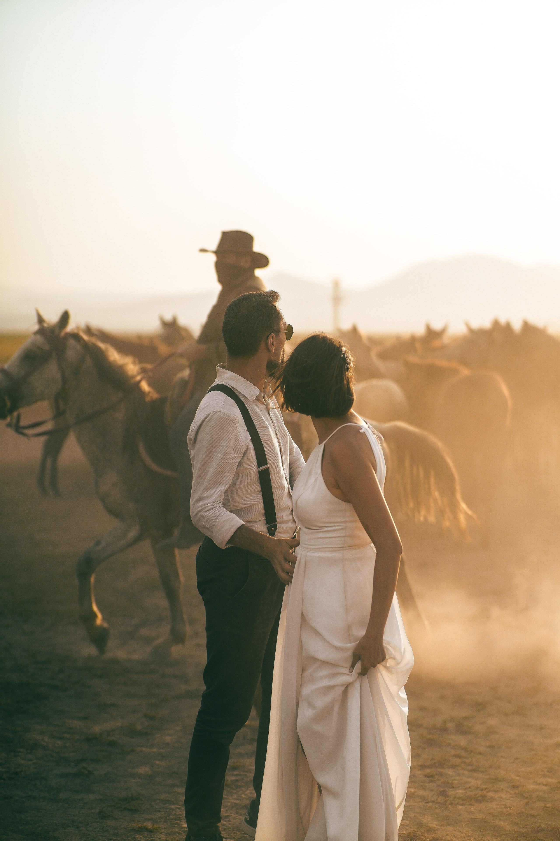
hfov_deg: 16.1
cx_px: 280
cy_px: 420
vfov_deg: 23.9
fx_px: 1983
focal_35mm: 85
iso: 125
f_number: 2.2
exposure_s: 1/4000
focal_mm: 85
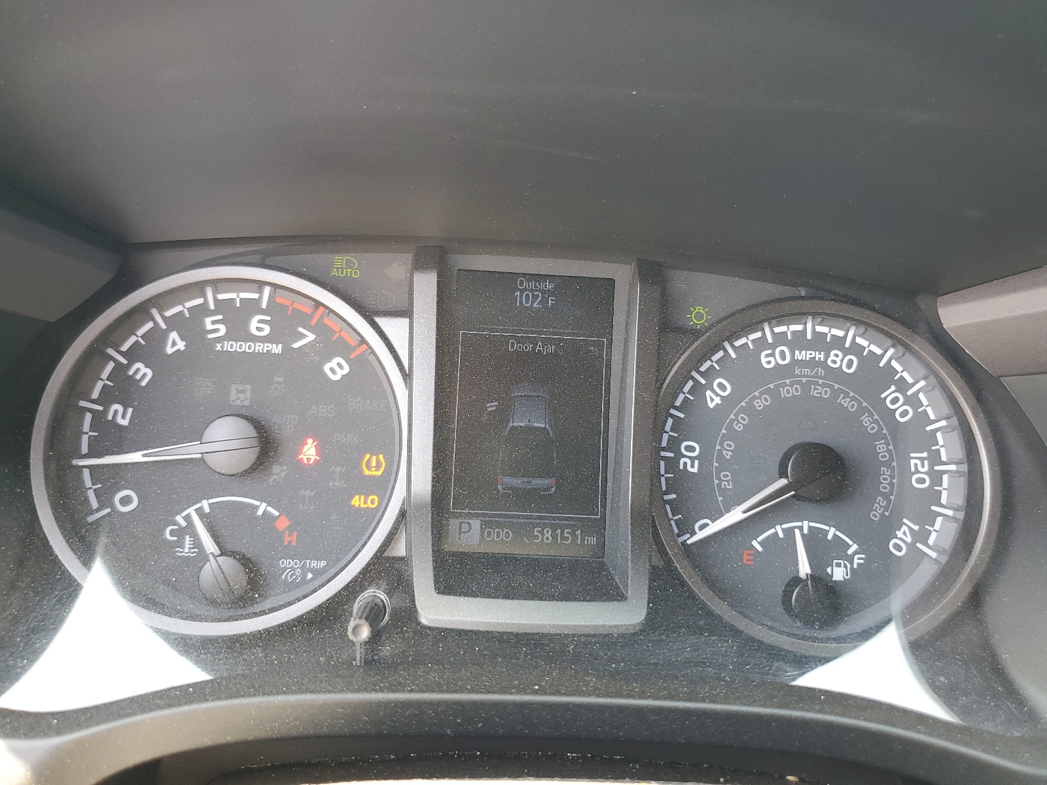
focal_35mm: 26
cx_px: 524
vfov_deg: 53.1
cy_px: 392
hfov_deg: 67.3
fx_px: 786
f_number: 1.5
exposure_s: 1/60.2
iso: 79
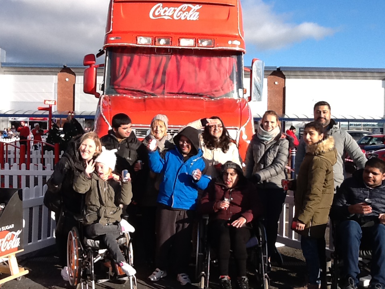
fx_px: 489
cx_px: 192
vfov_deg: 32.9
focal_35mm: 44
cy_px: 144
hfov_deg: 42.9
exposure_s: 1/835
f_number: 2.4
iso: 40
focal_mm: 2.03
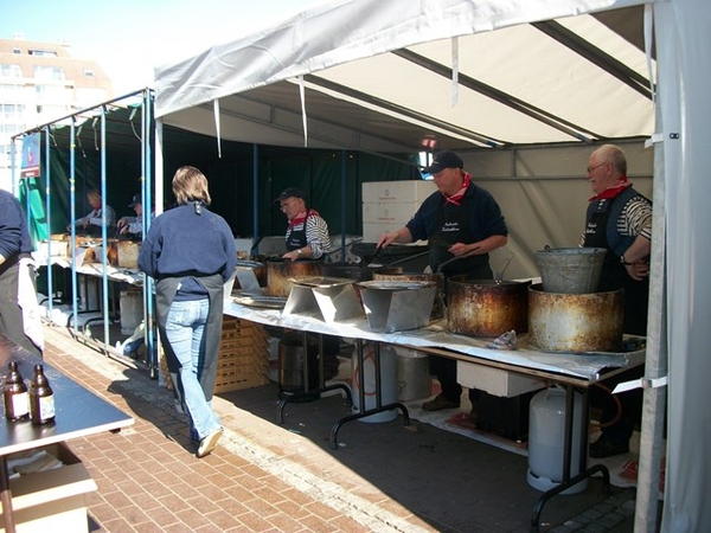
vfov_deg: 44.2
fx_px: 657
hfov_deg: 56.8
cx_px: 356
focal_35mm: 32
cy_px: 266
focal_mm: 5.7
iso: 80
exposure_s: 1/320
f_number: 2.9
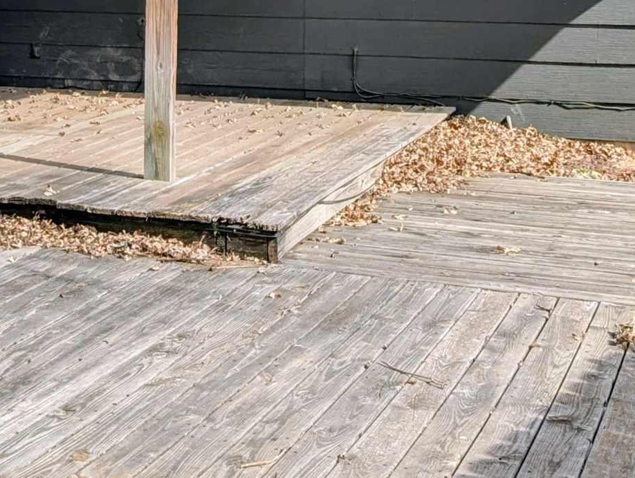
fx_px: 1469
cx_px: 3
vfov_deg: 18.1
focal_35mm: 80
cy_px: 33
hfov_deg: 23.4
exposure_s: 1/706
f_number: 1.68
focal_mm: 6.9
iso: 22
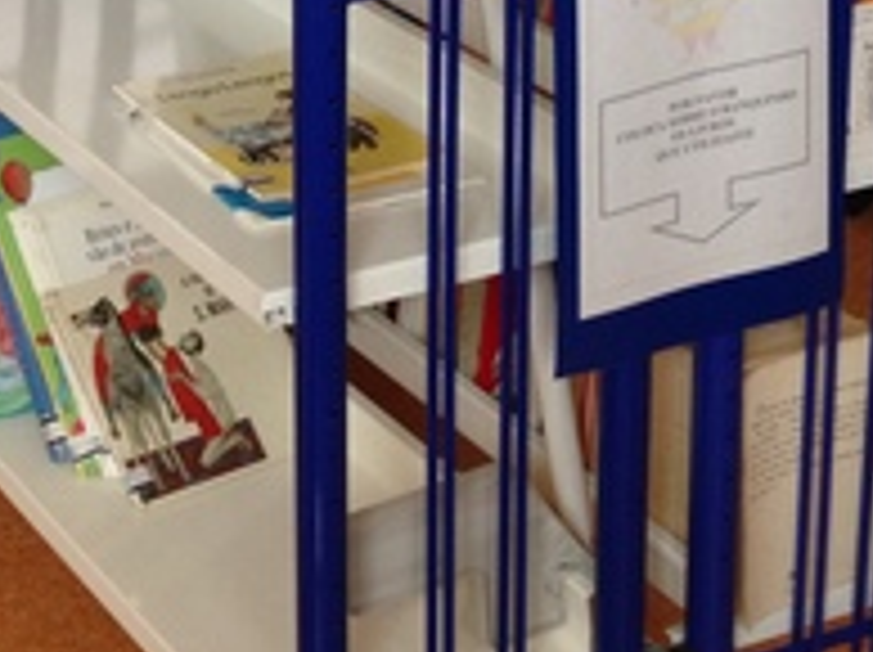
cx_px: -104
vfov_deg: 13.0
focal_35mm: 109
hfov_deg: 17.4
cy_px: -265
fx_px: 2746
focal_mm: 4.12
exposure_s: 1/20
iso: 100
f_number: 2.4
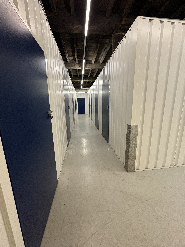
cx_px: 92
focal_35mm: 14
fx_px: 100
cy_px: 124
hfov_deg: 85.7
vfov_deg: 102.1
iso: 250
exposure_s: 1/50
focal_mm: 2.22
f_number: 2.2
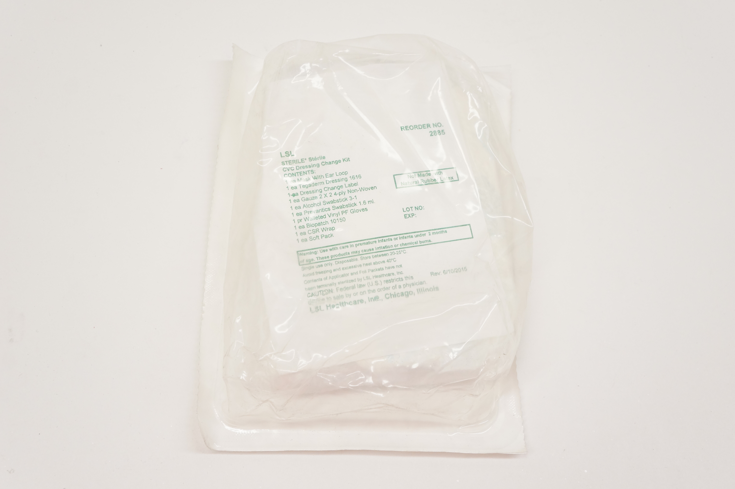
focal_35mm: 44
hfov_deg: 45.0
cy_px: 244
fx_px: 887
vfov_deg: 30.8
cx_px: 368
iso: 800
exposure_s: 1/125
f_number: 7.1
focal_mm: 29
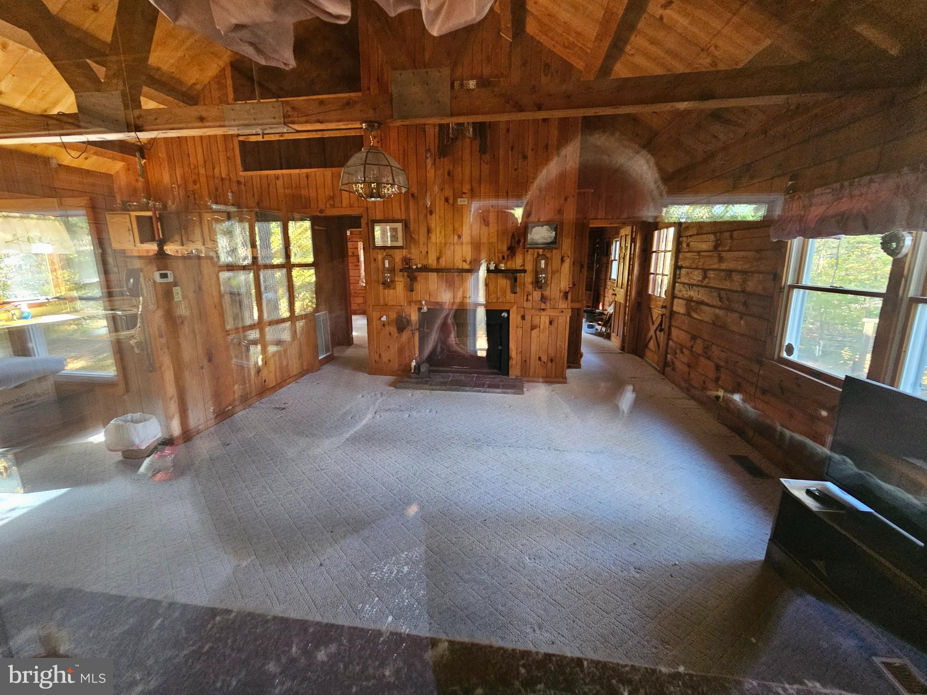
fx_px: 348
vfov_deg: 89.9
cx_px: 464
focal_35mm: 13
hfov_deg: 106.2
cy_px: 348
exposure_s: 1/24
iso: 640
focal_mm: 2.2
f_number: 2.2
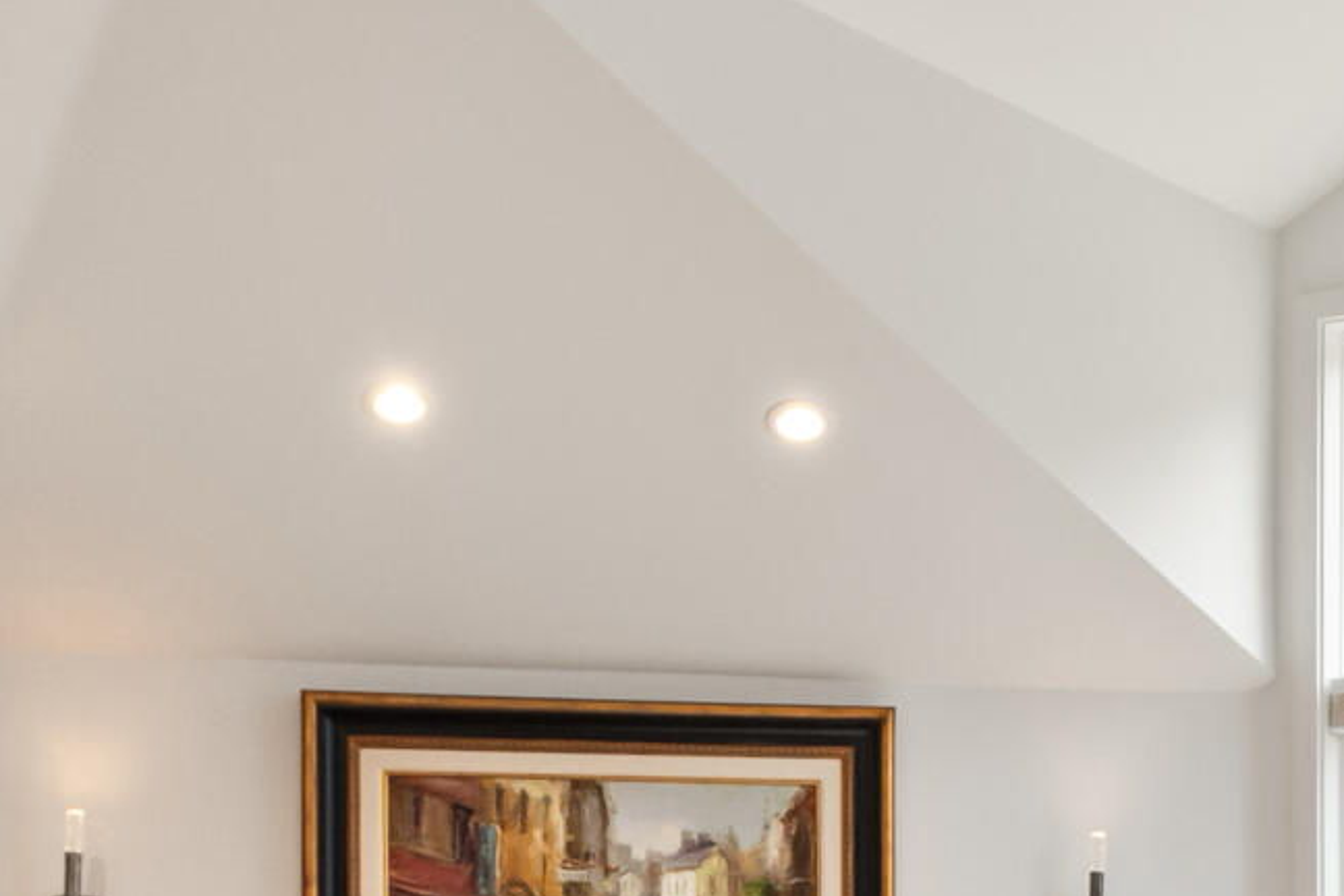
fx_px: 3285
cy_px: 1110
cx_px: 1284
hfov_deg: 22.4
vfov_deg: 14.9
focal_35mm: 88
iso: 1600
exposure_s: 1/160
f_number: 7.1
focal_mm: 19
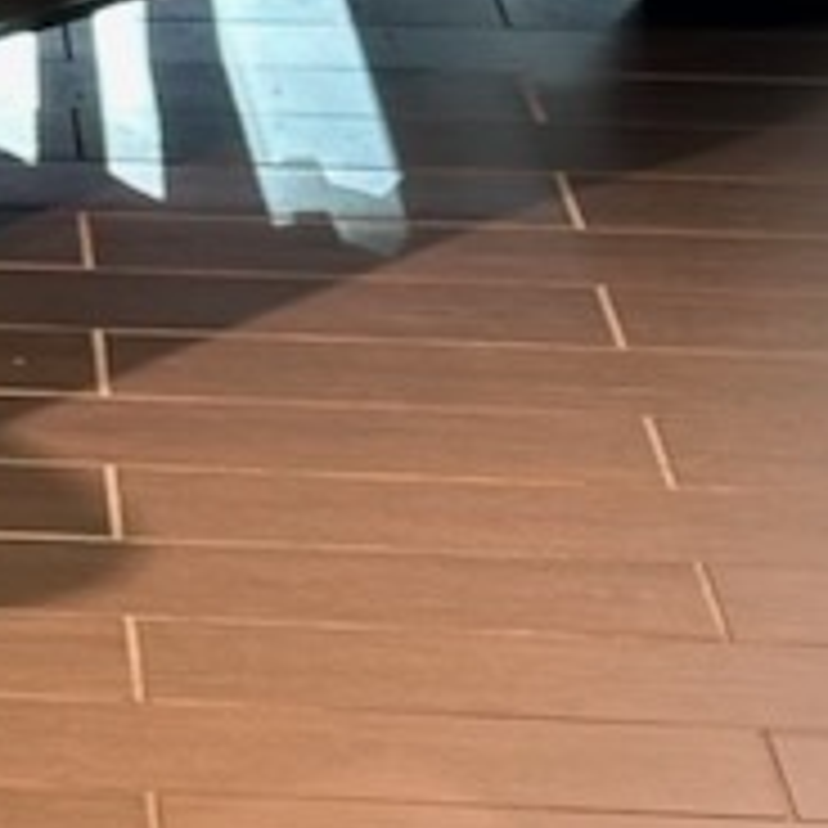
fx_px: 7983
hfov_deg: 5.6
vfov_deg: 5.8
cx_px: -1503
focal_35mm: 295
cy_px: -986
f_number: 1.78
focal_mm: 6.86
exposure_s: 1/60
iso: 125
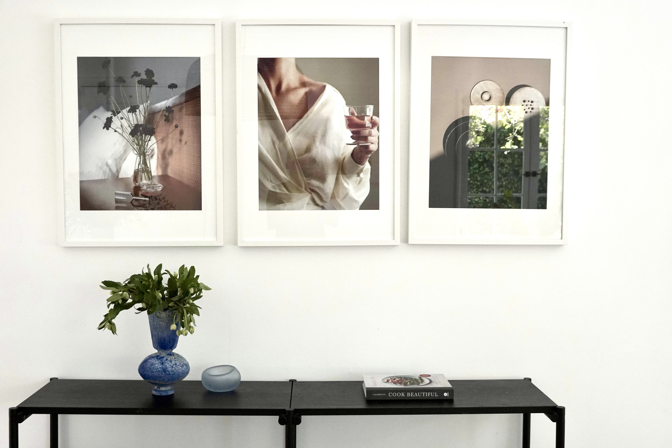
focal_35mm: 46
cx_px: 336
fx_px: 859
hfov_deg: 42.7
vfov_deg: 29.2
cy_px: 224
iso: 640
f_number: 4
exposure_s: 1/125
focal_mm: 16.86
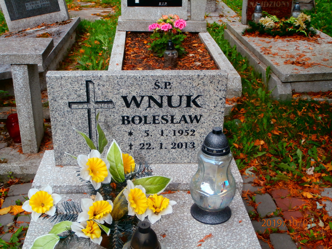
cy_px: 124
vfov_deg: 30.9
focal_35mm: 47
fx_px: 451
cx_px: 166
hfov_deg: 40.4
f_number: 4.2
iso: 100
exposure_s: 1/250
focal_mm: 8.29
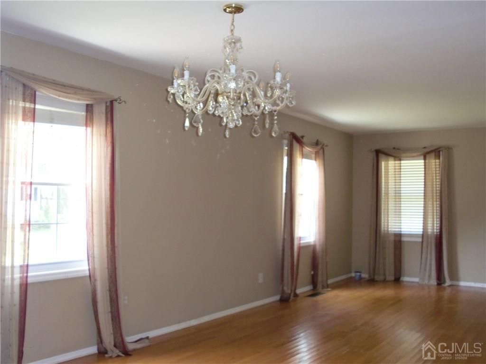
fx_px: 505
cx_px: 243
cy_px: 182
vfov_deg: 39.7
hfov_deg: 51.4
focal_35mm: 36
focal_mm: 6.3
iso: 320
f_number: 2.8
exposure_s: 1/60
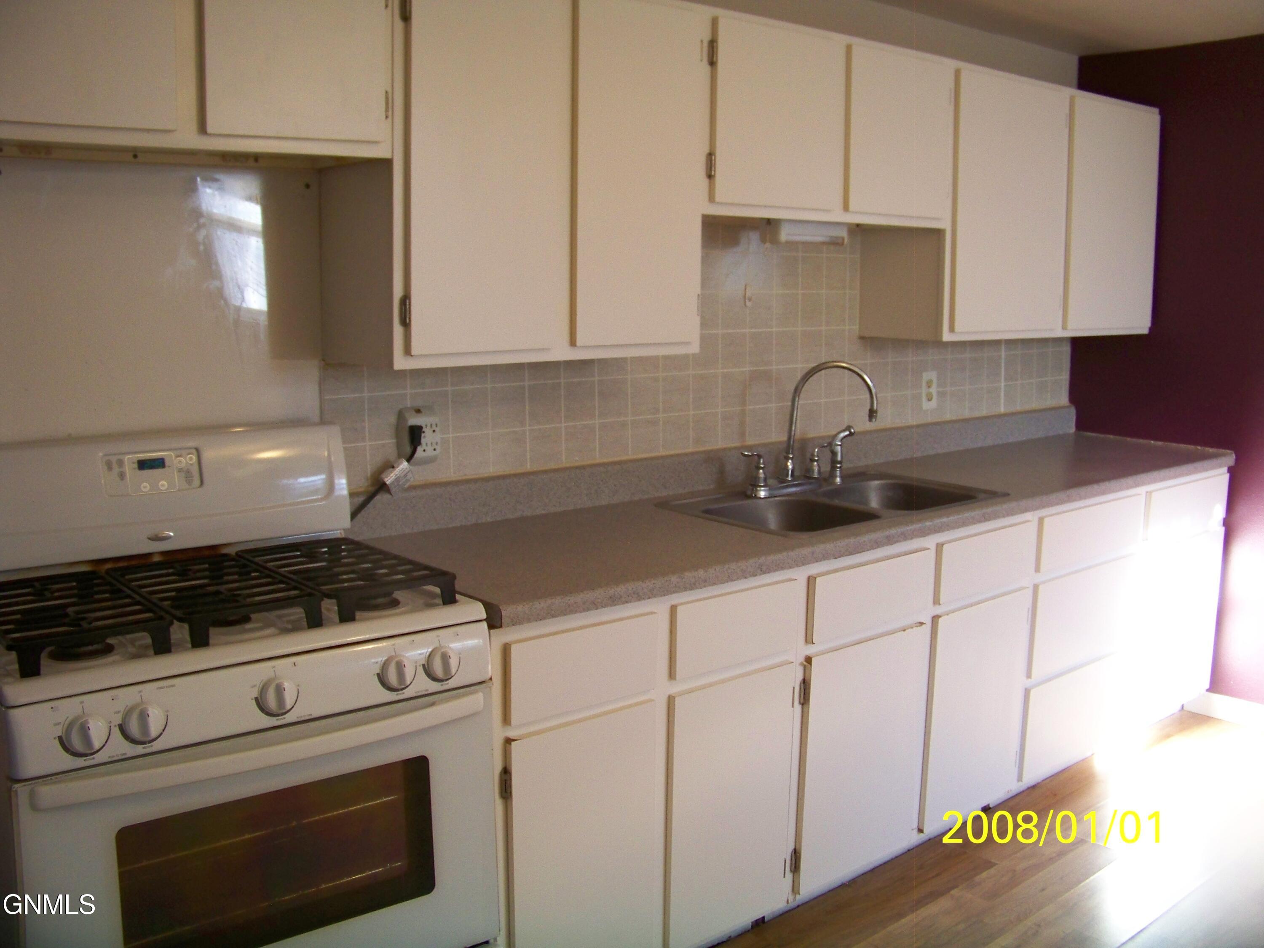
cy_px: 474
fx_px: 1205
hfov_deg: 55.4
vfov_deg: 42.9
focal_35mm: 33
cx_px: 632
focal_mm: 5.85
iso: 200
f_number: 2.8
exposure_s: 1/30
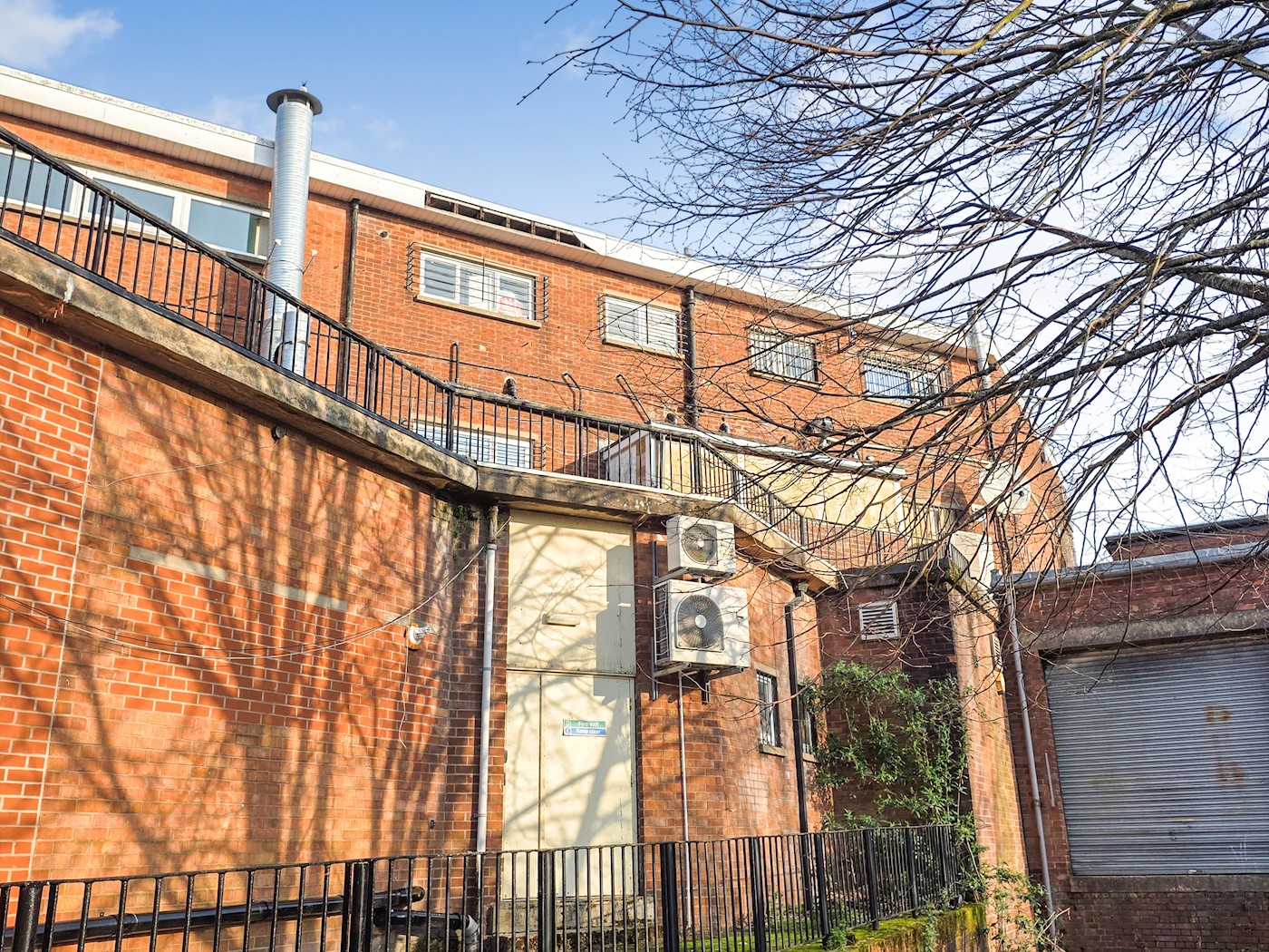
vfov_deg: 58.9
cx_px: 634
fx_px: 843
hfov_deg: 73.9
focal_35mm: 23
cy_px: 476
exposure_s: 1/2700
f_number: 1.7
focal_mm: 6.25
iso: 80
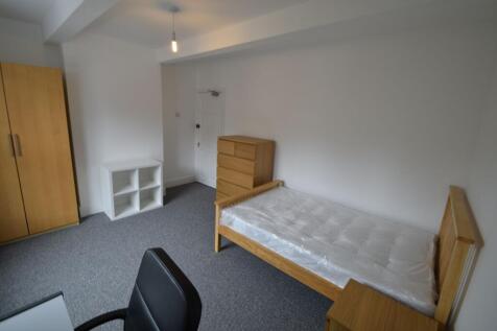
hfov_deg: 100.4
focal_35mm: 15
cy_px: 166
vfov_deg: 77.3
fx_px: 207
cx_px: 248
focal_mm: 10
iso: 100
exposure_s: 1/20
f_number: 8
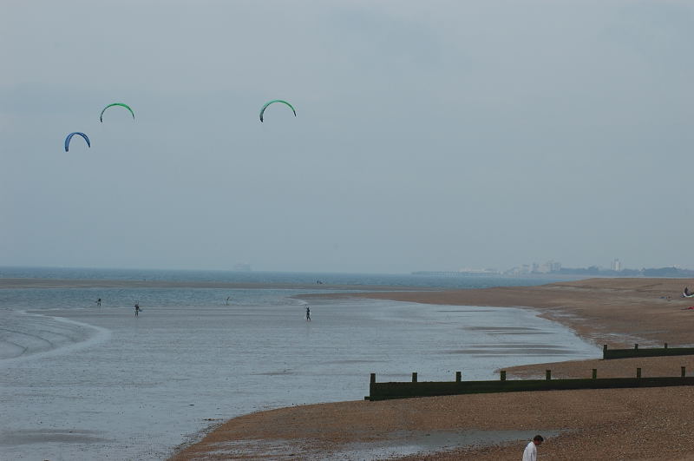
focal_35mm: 120
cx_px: 347
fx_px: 2310
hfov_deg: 17.1
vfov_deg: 11.4
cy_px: 230
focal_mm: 80
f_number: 10
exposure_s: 1/250
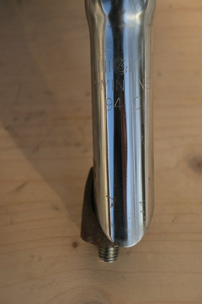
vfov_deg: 27.0
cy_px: 152
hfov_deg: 18.2
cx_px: 101
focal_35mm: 75
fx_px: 631
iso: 200
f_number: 6.3
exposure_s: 1/320
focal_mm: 50
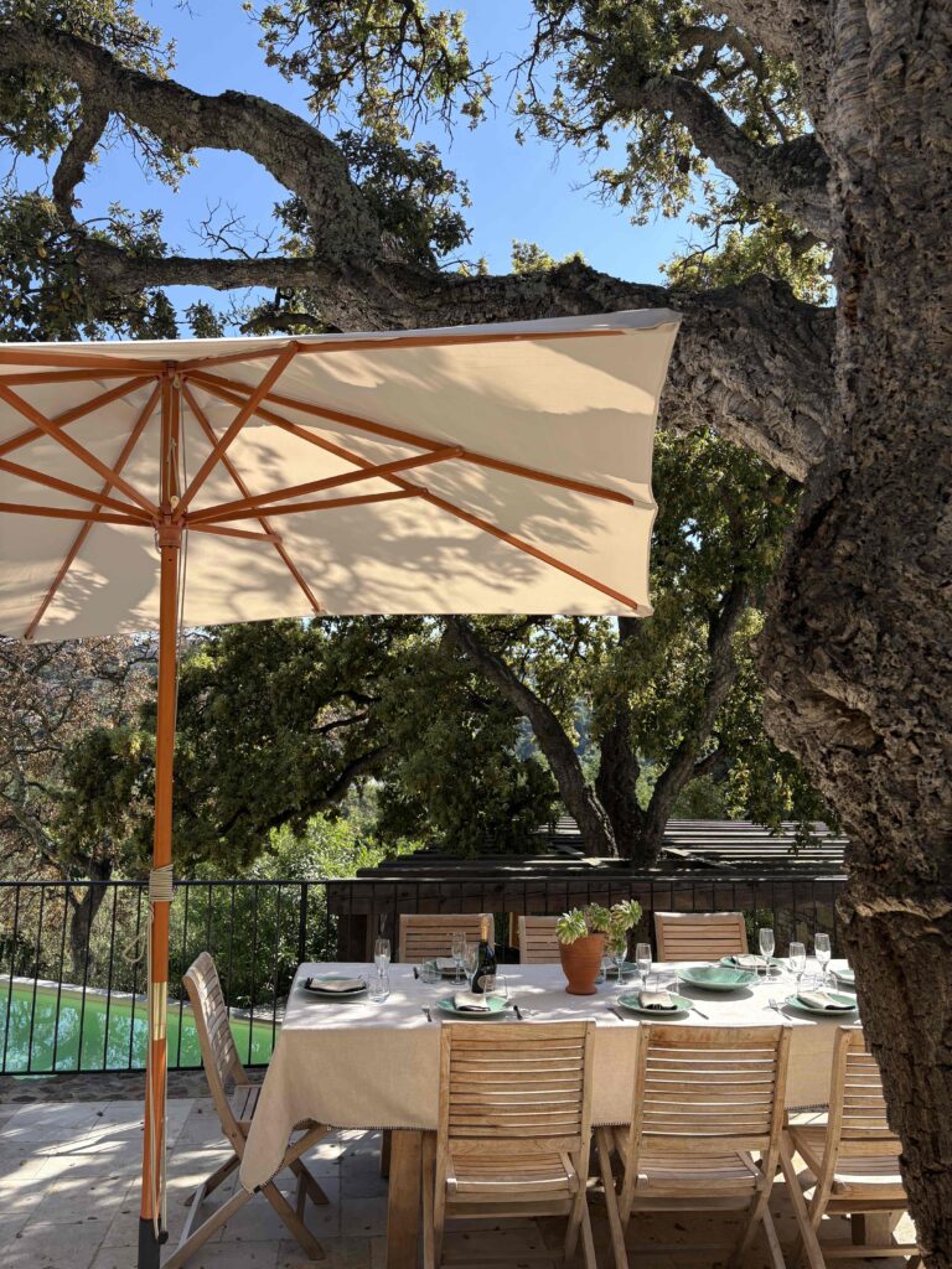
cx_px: 476
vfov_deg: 67.3
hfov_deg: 53.1
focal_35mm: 26
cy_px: 634
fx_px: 953
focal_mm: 5.96
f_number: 1.6
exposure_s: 1/1550
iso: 50
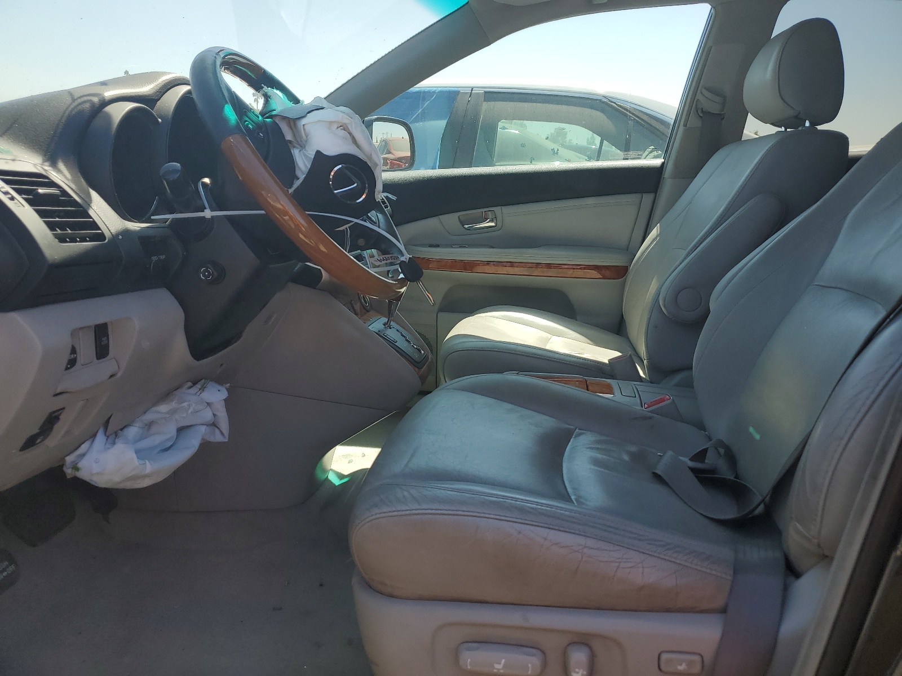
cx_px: 451
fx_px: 677
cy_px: 338
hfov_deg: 67.3
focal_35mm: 26
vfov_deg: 53.1
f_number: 1.5
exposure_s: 1/1250
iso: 50
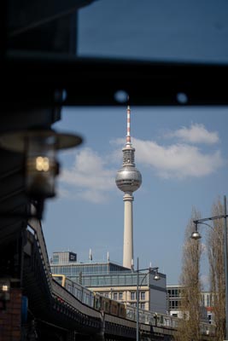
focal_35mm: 85
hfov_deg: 16.1
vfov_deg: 23.9
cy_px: 170
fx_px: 807
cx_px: 114
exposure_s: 1/16000
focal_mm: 85
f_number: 1.4
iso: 100
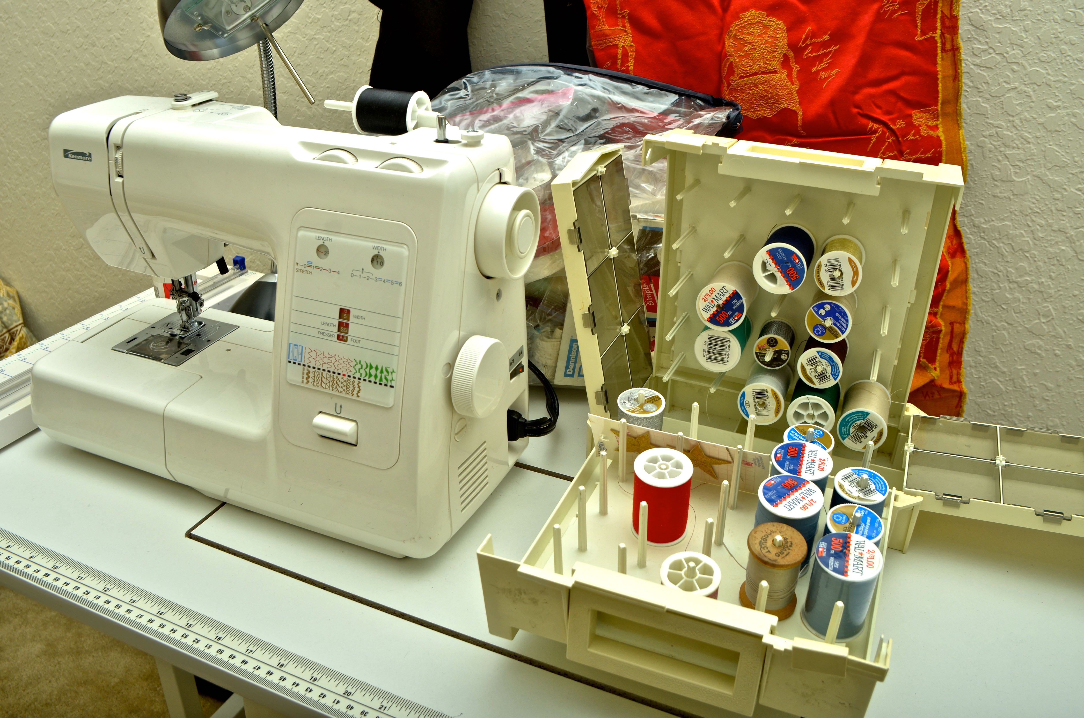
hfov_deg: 24.7
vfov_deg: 16.5
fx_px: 2479
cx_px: 542
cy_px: 359
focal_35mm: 82
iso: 160
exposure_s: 1/320
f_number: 5.6
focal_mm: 55
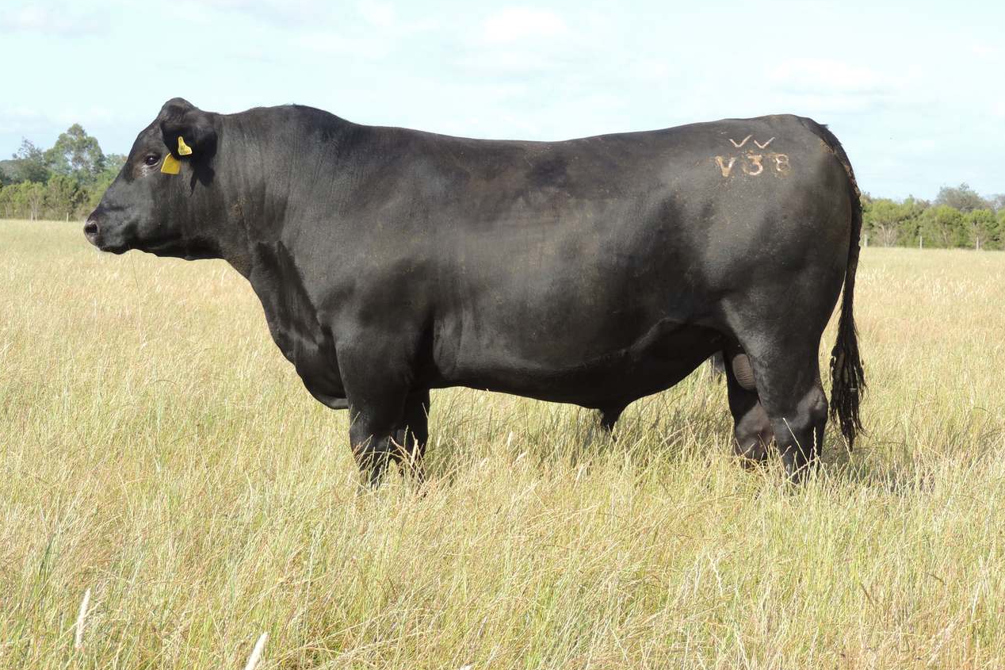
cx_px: 503
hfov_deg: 19.5
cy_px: 318
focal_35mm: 105
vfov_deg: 13.0
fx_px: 2931
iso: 100
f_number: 4.1
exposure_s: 1/320
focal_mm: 17.8
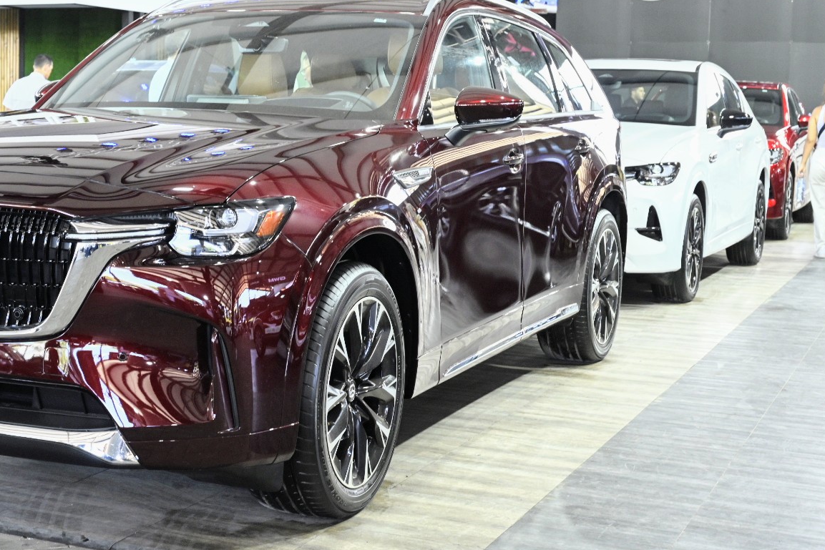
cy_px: 217
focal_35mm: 59
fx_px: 1352
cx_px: 269
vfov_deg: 23.0
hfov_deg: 33.6
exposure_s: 1/100
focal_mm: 42
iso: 500
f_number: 5
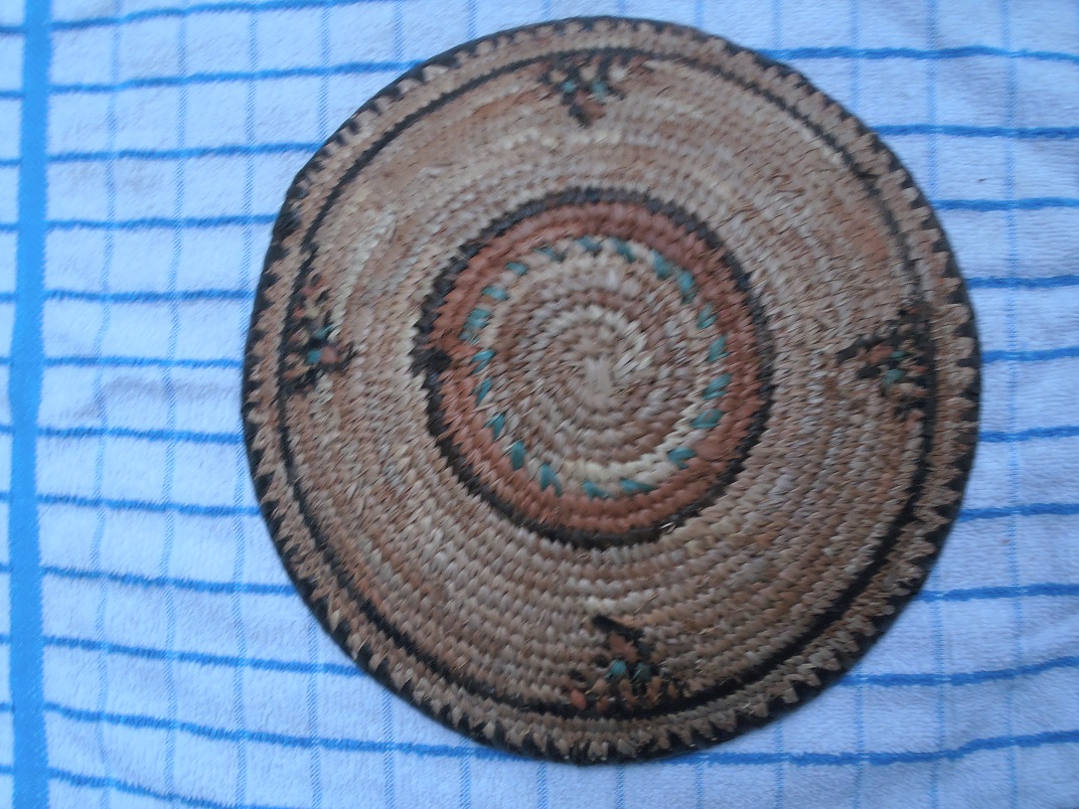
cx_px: 540
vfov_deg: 42.9
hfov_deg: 55.4
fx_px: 1029
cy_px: 404
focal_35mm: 33
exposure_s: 1/5
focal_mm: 5.93
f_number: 3.6
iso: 125
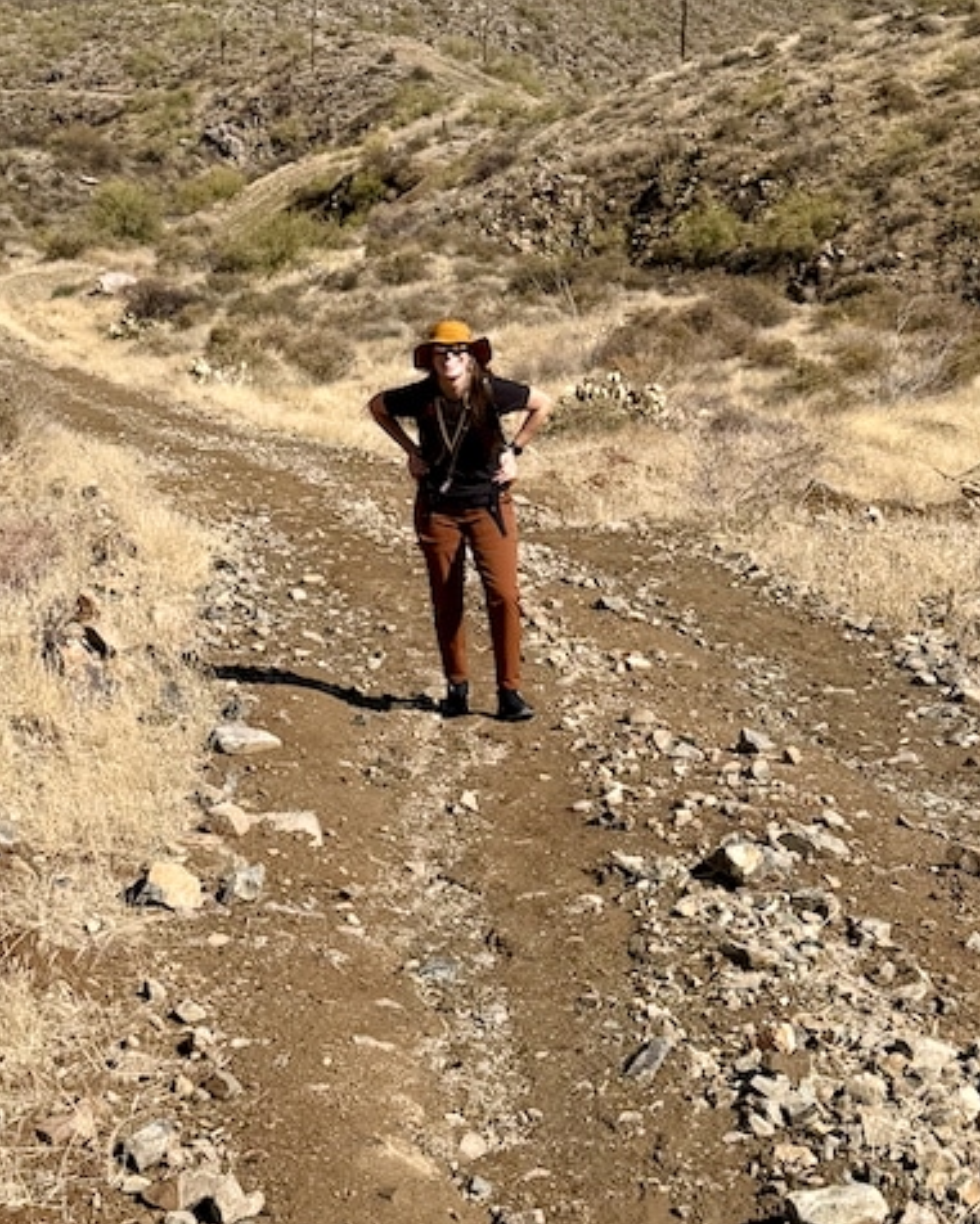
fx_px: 2283
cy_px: 381
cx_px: 463
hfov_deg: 24.2
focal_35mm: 63
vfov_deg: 29.7
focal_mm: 6.76
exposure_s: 1/7353
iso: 80
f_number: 1.78
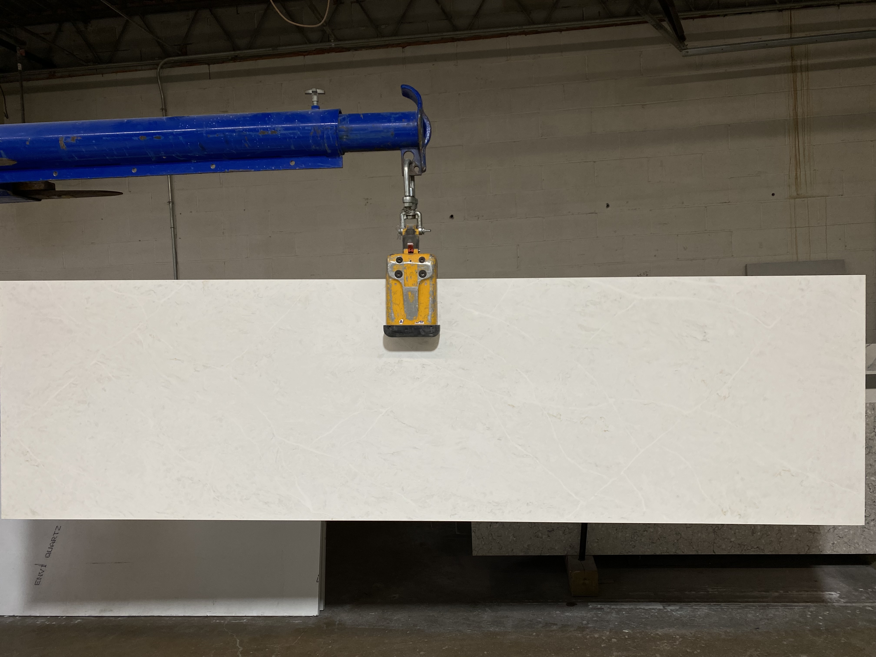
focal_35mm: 26
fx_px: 658
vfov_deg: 53.1
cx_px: 438
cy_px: 328
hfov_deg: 67.3
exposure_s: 1/120
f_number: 1.8
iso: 100
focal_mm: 4.25
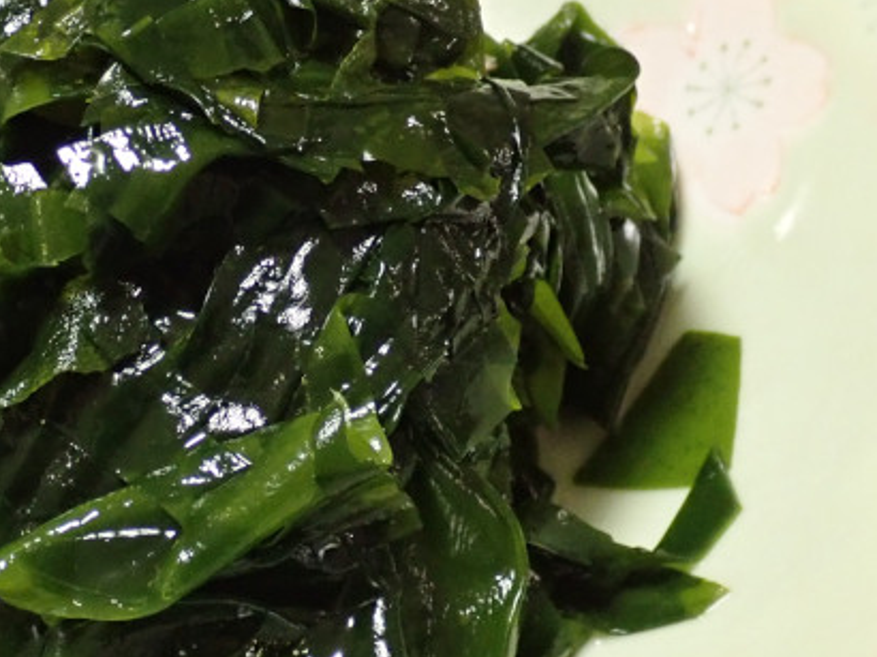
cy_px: 387
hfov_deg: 17.0
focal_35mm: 115
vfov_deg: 12.9
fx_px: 2912
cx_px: 182
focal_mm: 8.41
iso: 800
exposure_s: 1/20
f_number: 3.1
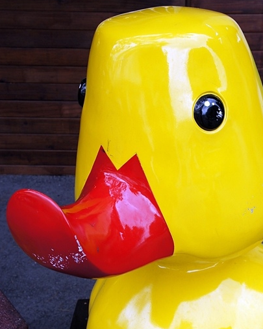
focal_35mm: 65
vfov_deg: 29.0
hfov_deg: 23.4
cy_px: 210
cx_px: 170
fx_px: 633
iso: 200
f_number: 5
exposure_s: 1/80
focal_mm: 26
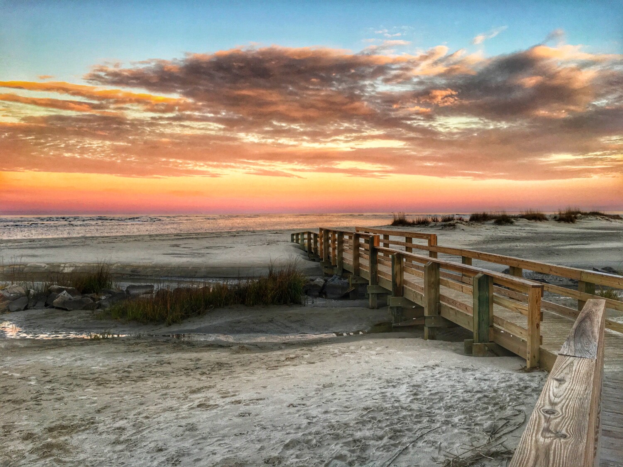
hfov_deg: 61.7
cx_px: 312
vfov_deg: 48.2
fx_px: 522
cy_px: 234
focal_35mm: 29
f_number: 2.2
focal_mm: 4.15
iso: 32
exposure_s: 1/120
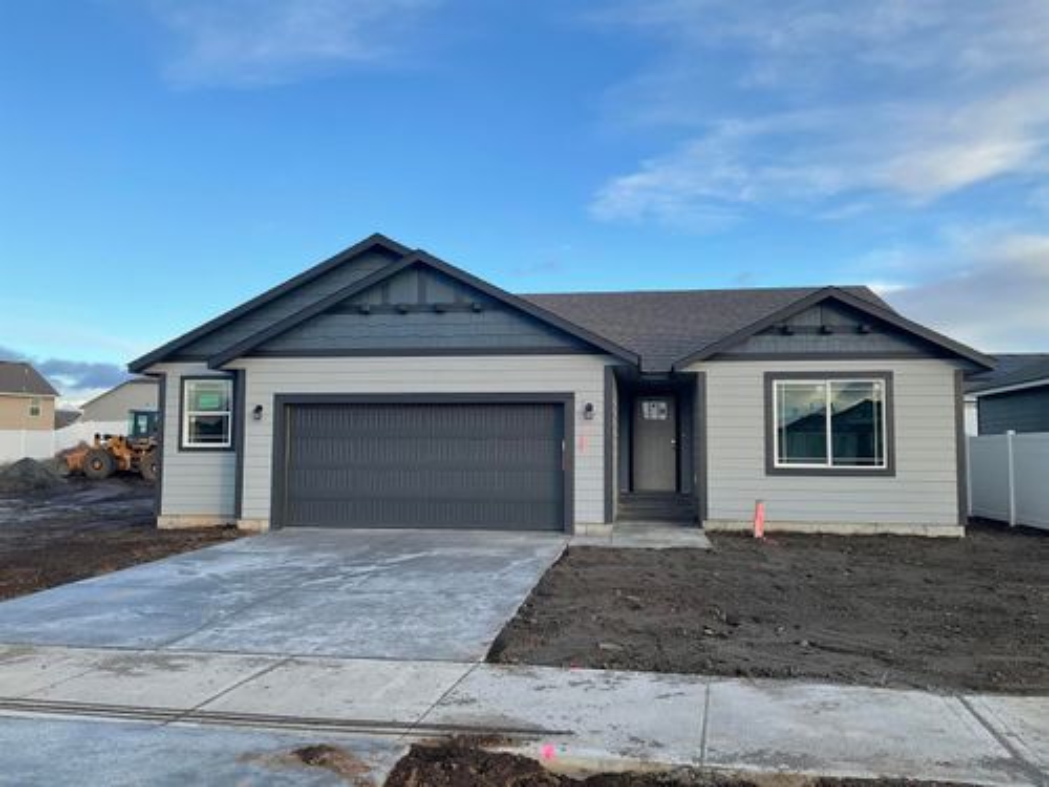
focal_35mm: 29
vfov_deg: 48.2
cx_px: 524
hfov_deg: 61.7
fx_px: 879
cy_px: 394
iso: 25
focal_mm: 3
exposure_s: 1/435
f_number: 1.8
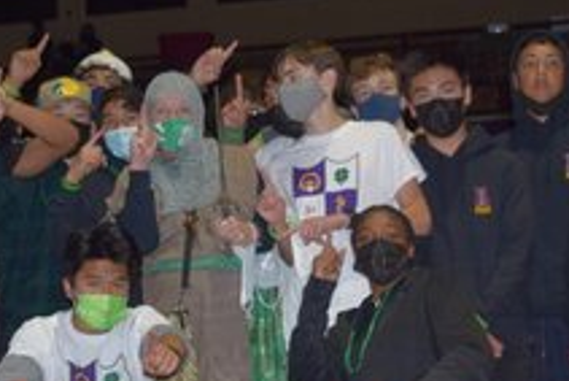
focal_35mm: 82
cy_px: 263
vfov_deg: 16.6
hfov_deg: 24.4
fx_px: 1297
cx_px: 113
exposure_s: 1/60
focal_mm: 18
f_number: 3.5
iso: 800
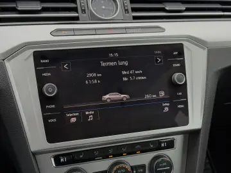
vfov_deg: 30.3
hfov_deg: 39.7
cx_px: 116
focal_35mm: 48
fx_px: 320
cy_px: 86
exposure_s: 1/104
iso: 100
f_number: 1.78
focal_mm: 6.76
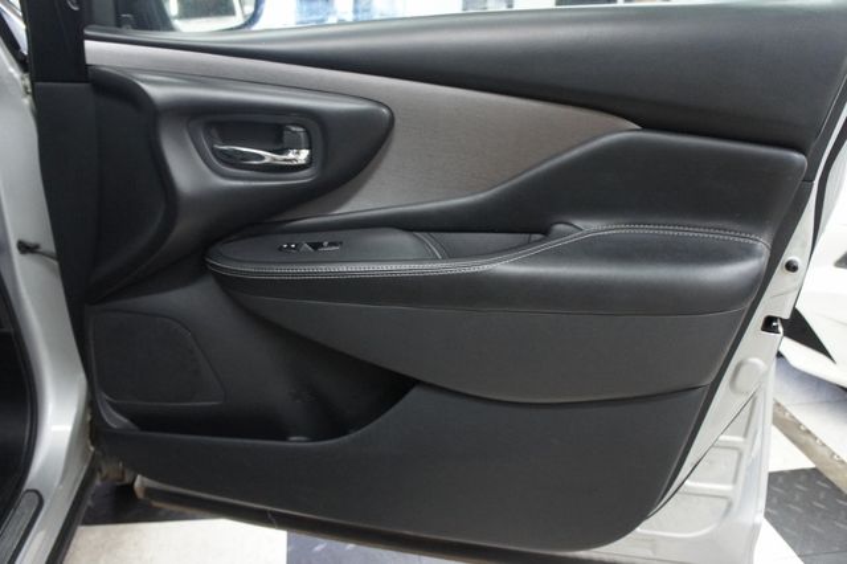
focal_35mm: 27
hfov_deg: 67.4
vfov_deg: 47.9
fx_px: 635
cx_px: 424
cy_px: 282
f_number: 3.5
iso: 1600
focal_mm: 18
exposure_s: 1/50
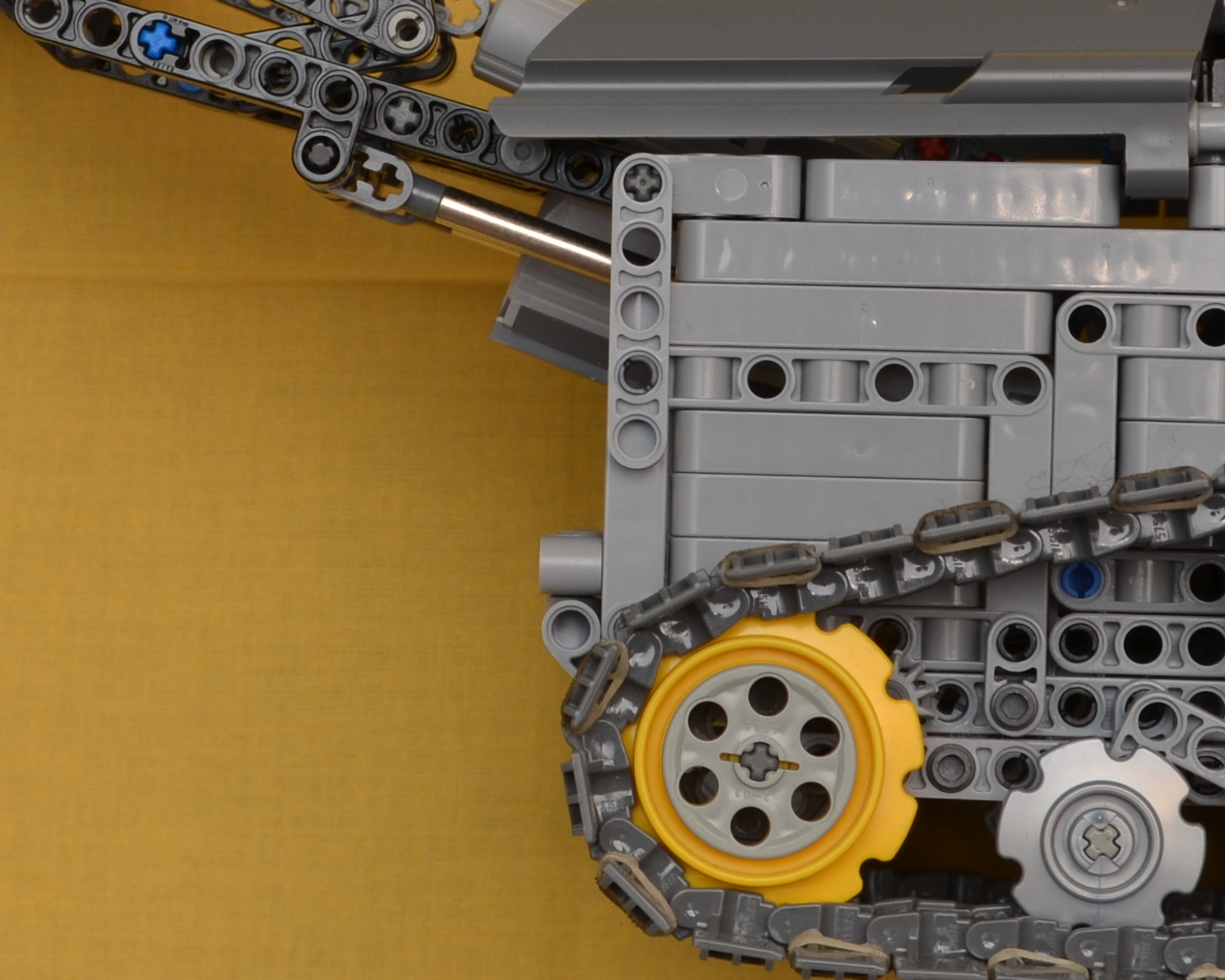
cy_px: 247
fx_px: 8374
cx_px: 515
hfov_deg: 8.4
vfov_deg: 6.7
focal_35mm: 231
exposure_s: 1/60
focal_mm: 52
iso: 100
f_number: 8
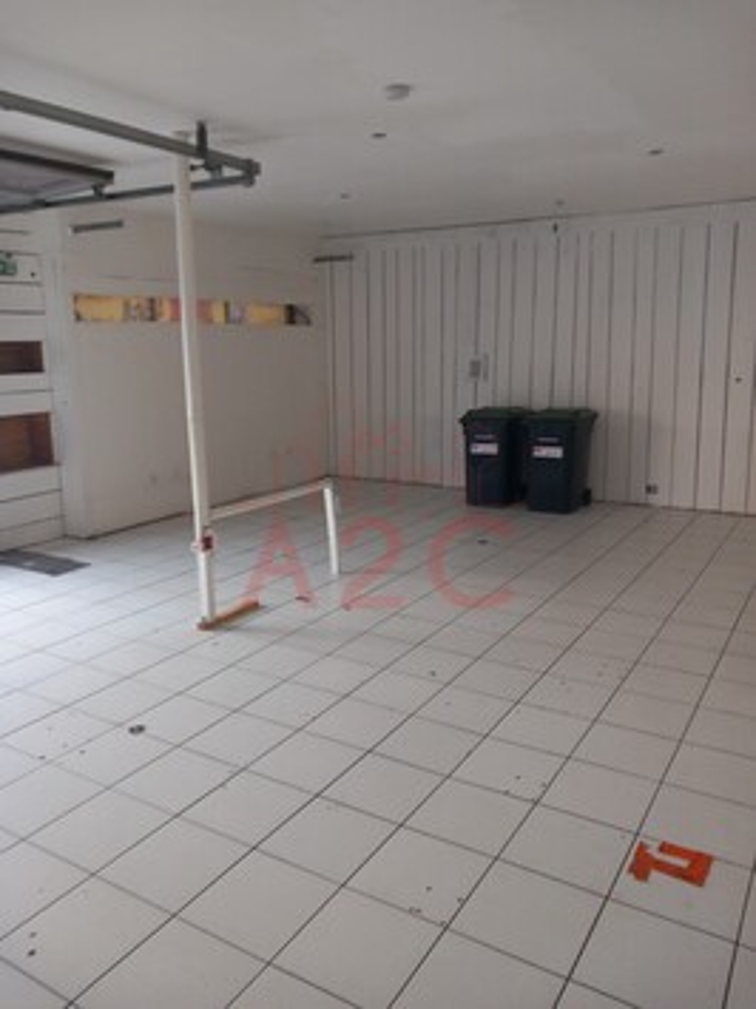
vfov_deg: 65.3
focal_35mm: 27
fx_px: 787
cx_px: 378
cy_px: 504
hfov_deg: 51.3
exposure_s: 1/50
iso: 125
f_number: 1.8
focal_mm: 4
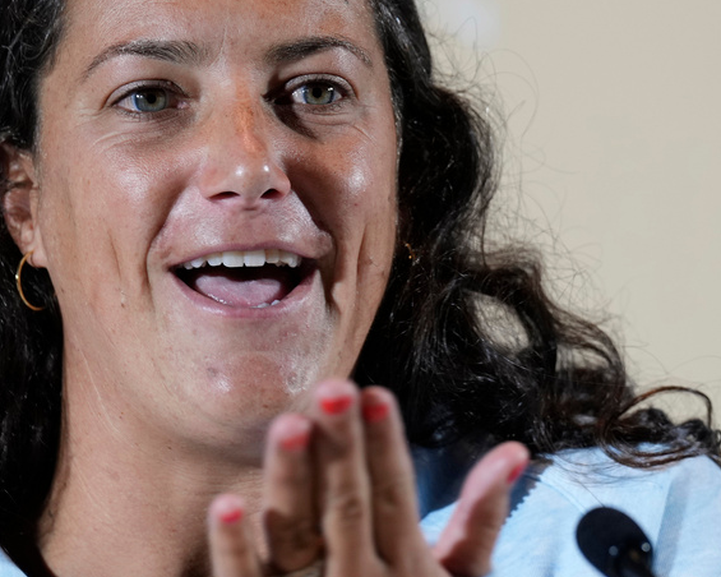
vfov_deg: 3.1
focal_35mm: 495
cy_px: 194
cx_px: 295
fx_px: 10563
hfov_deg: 3.9
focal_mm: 194
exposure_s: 1/250
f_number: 3.2
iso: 640
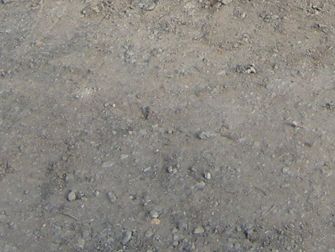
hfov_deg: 14.1
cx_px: 315
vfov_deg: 10.0
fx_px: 1336
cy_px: -243
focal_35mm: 138
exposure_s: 1/397
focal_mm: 4.7
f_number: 2.8
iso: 64
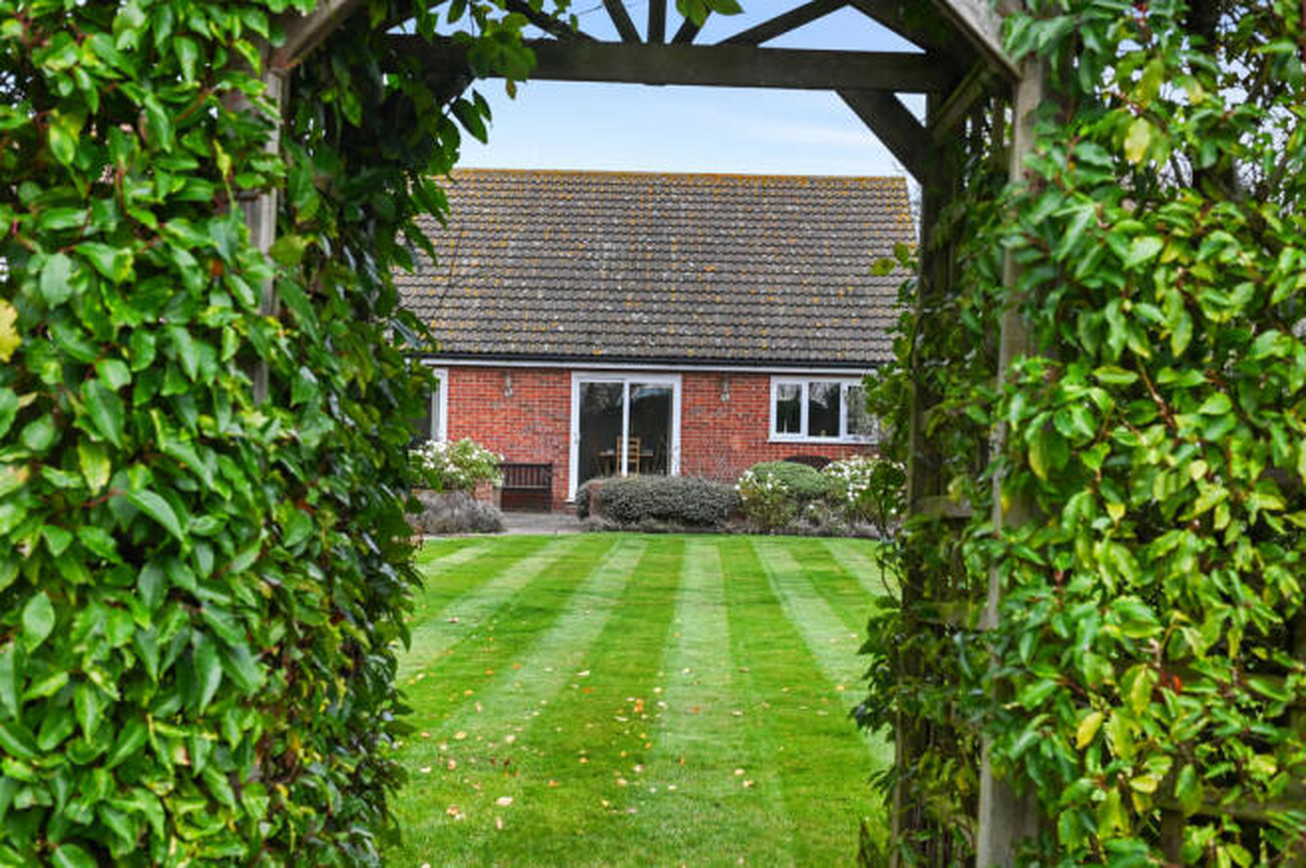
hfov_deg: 39.6
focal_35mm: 50
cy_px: 434
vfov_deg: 26.9
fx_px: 1812
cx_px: 653
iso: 400
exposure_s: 1/30
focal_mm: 50
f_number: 8
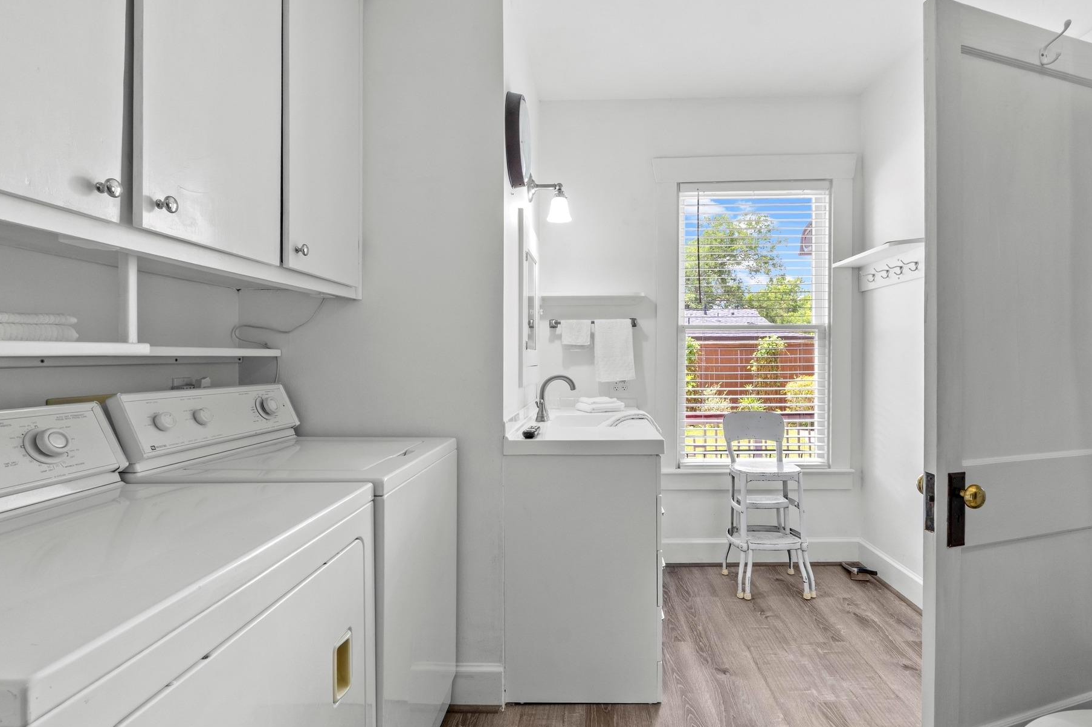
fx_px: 516
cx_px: 586
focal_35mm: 17
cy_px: 378
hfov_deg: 93.1
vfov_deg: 70.4
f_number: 11
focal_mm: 10
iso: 250
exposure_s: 1.3
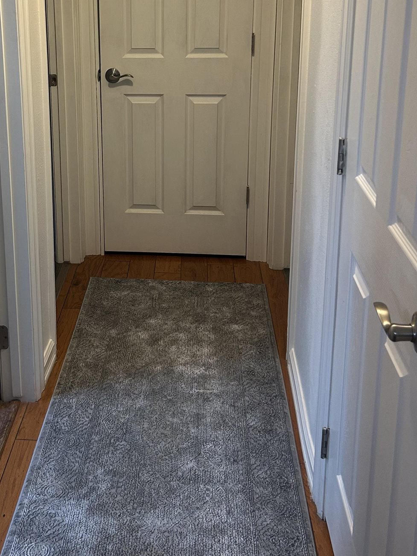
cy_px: 127
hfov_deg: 31.1
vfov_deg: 39.9
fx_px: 739
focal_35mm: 46
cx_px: 116
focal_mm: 5.7
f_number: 1.5
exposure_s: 1/60
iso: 100
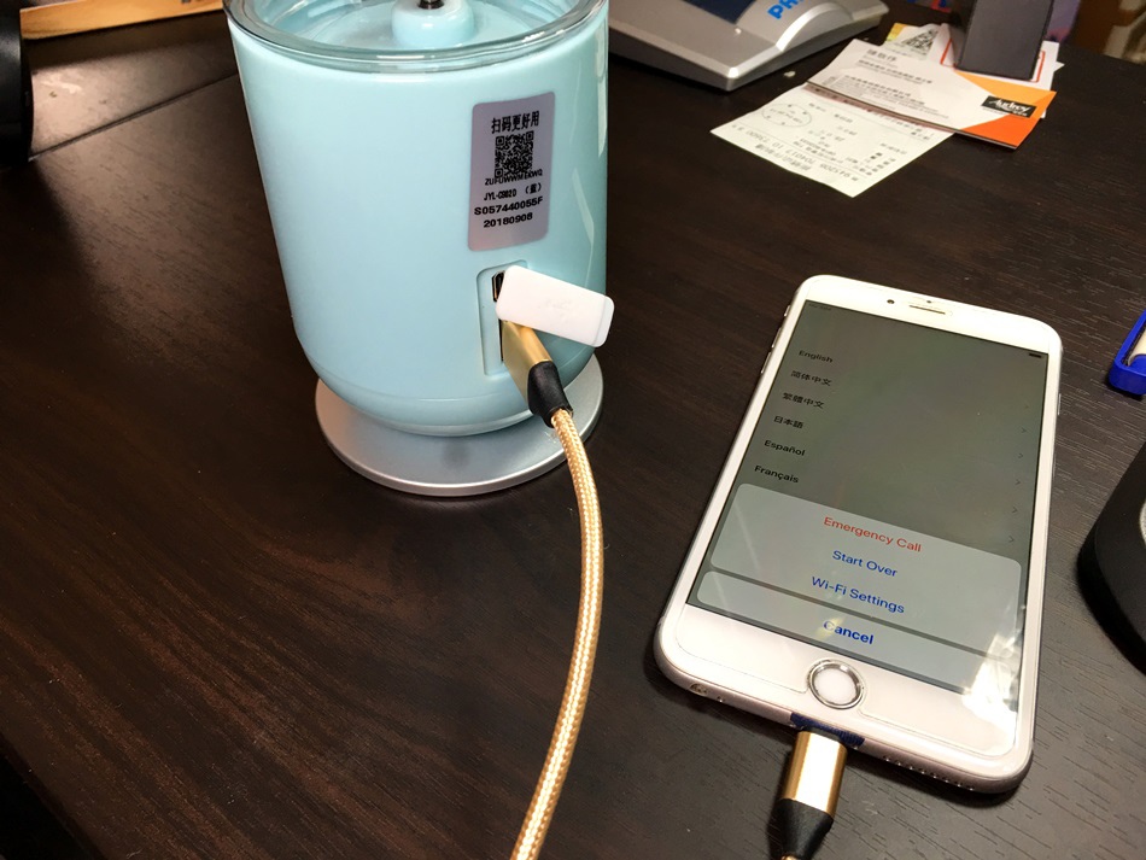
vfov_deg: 48.2
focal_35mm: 29
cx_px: 573
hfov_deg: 61.6
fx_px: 960
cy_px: 430
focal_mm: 4.15
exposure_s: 1/30
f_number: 2.2
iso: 25
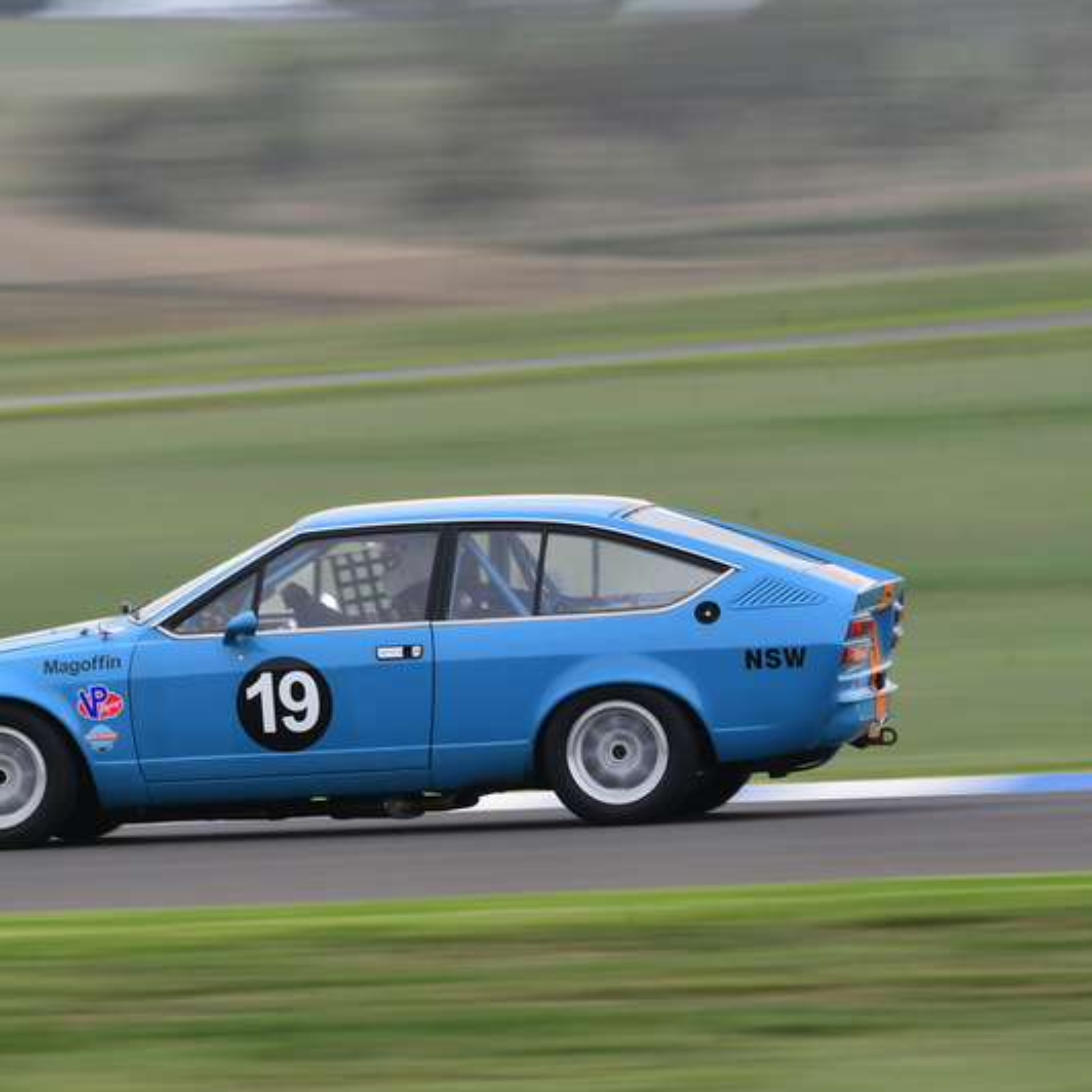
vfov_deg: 3.4
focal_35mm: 518
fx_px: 18488
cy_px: 546
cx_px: 326
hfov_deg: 3.4
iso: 160
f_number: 13
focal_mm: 270
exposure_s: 1/60
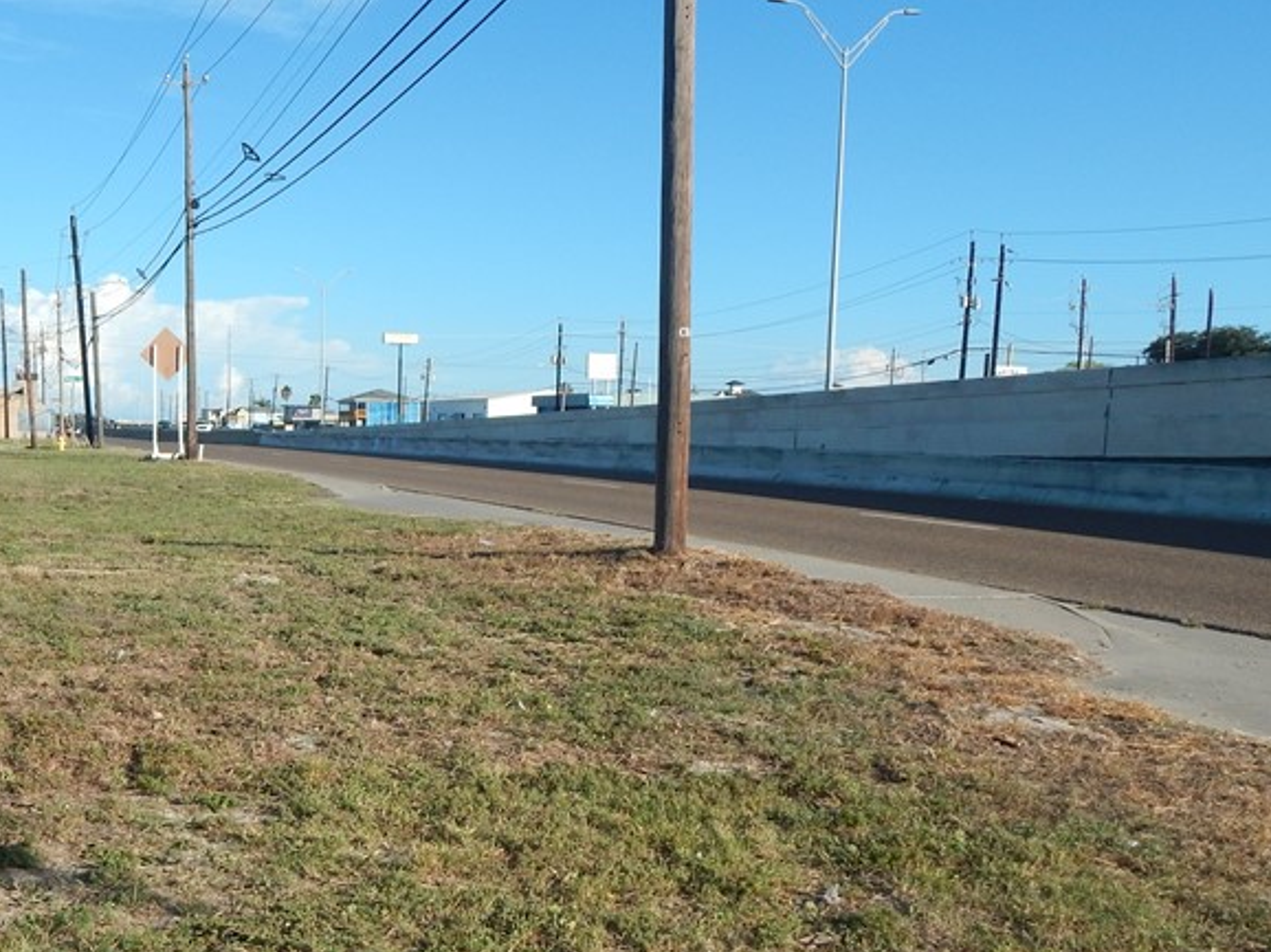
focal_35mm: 39
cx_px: 365
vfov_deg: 36.6
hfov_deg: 46.6
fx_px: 1431
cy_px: 596
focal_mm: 4
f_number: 6
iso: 125
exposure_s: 1/500
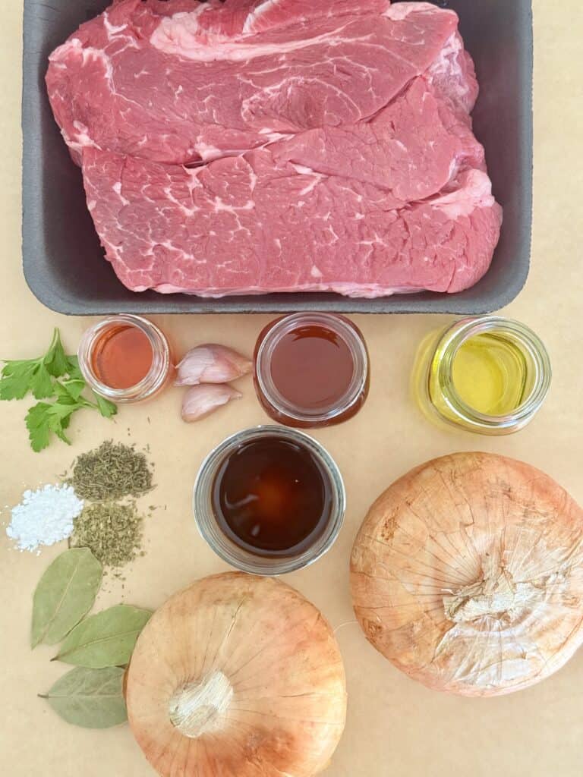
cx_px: 292
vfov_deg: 39.7
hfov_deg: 30.3
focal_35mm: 48
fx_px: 1078
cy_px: 388
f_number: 1.78
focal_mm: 6.76
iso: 100
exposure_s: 1/87
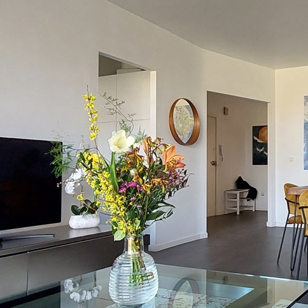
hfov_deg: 41.4
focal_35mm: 38
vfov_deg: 43.8
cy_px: 163
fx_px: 383
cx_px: 259
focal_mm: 1.74
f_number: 2.2
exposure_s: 1/50
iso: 125
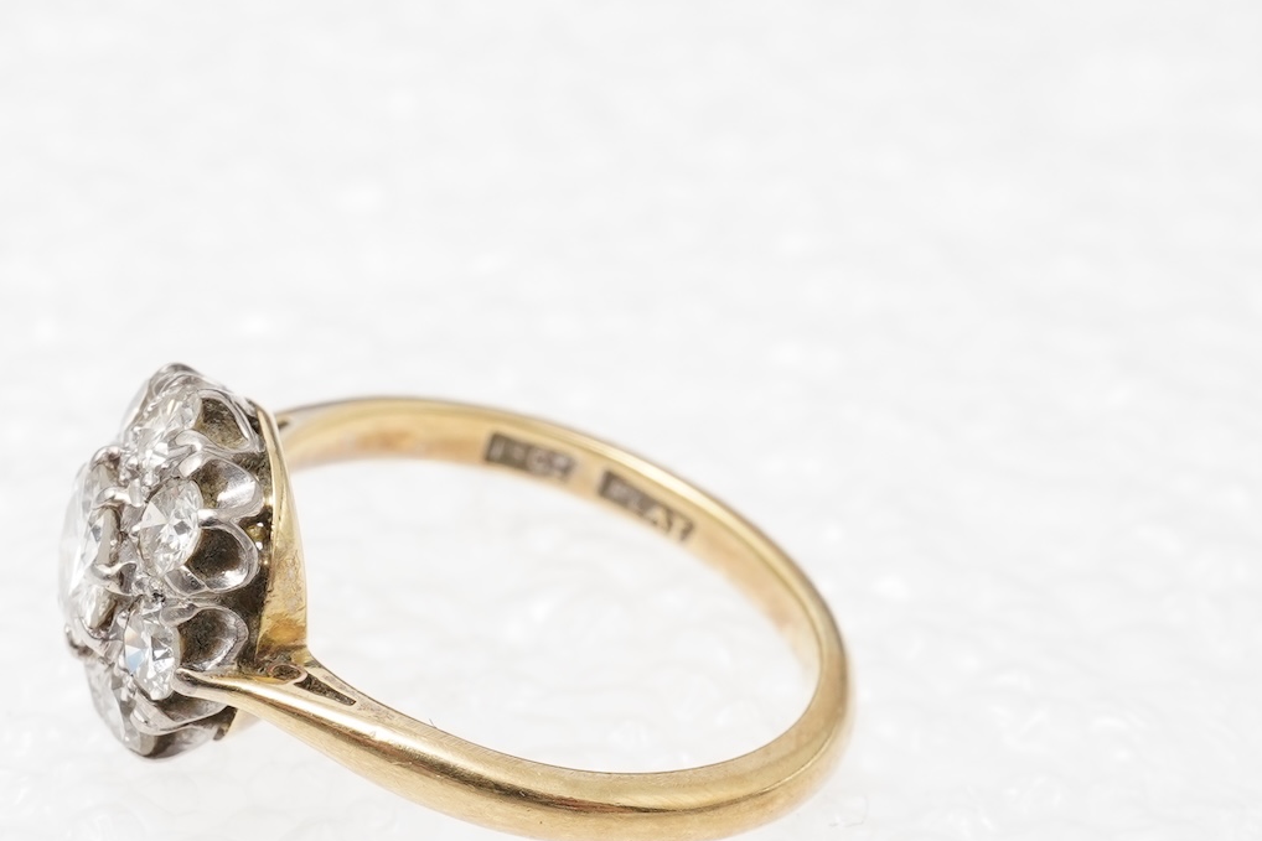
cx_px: 425
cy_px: 757
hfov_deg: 23.3
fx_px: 3050
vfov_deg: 15.5
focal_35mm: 87
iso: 400
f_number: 22
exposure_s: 1/125
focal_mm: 30
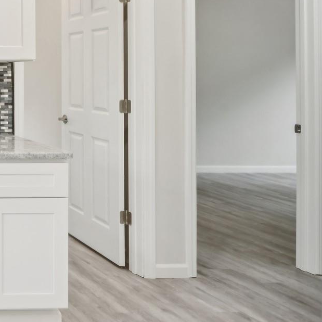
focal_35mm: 45
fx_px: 474
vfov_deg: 36.1
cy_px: 59
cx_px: -201
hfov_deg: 24.9
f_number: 11
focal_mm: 16
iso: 400
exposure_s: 1/15
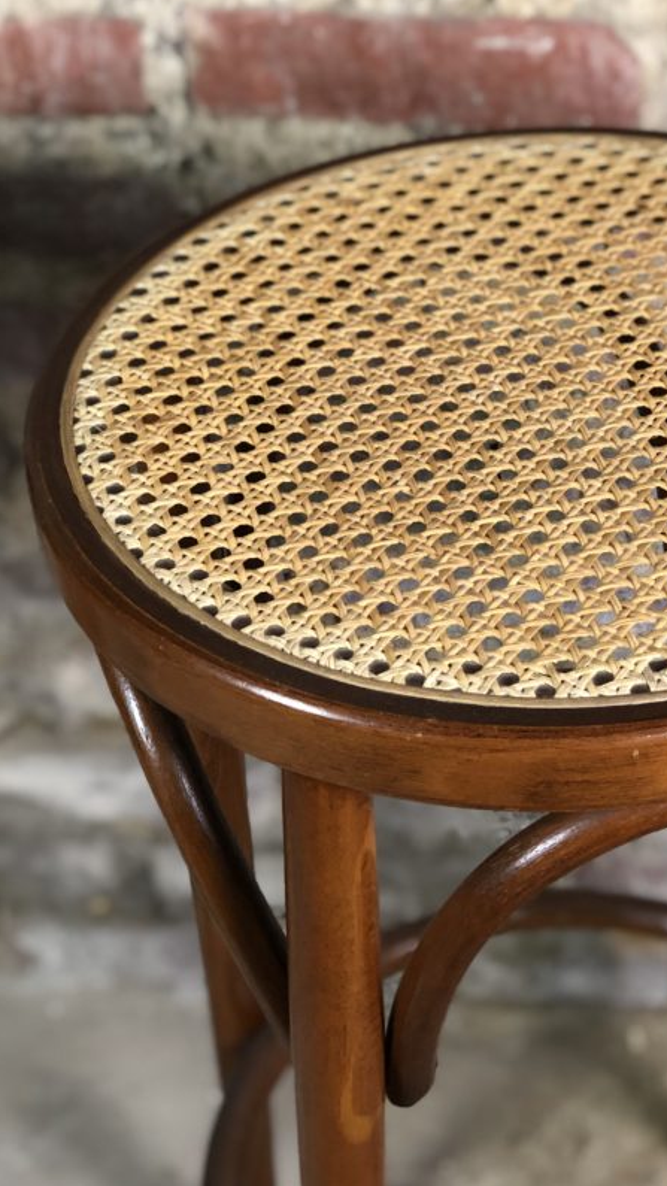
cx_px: 567
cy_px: 607
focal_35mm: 73
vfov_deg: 29.0
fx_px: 2296
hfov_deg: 16.4
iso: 125
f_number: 2.4
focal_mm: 6
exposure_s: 1/33
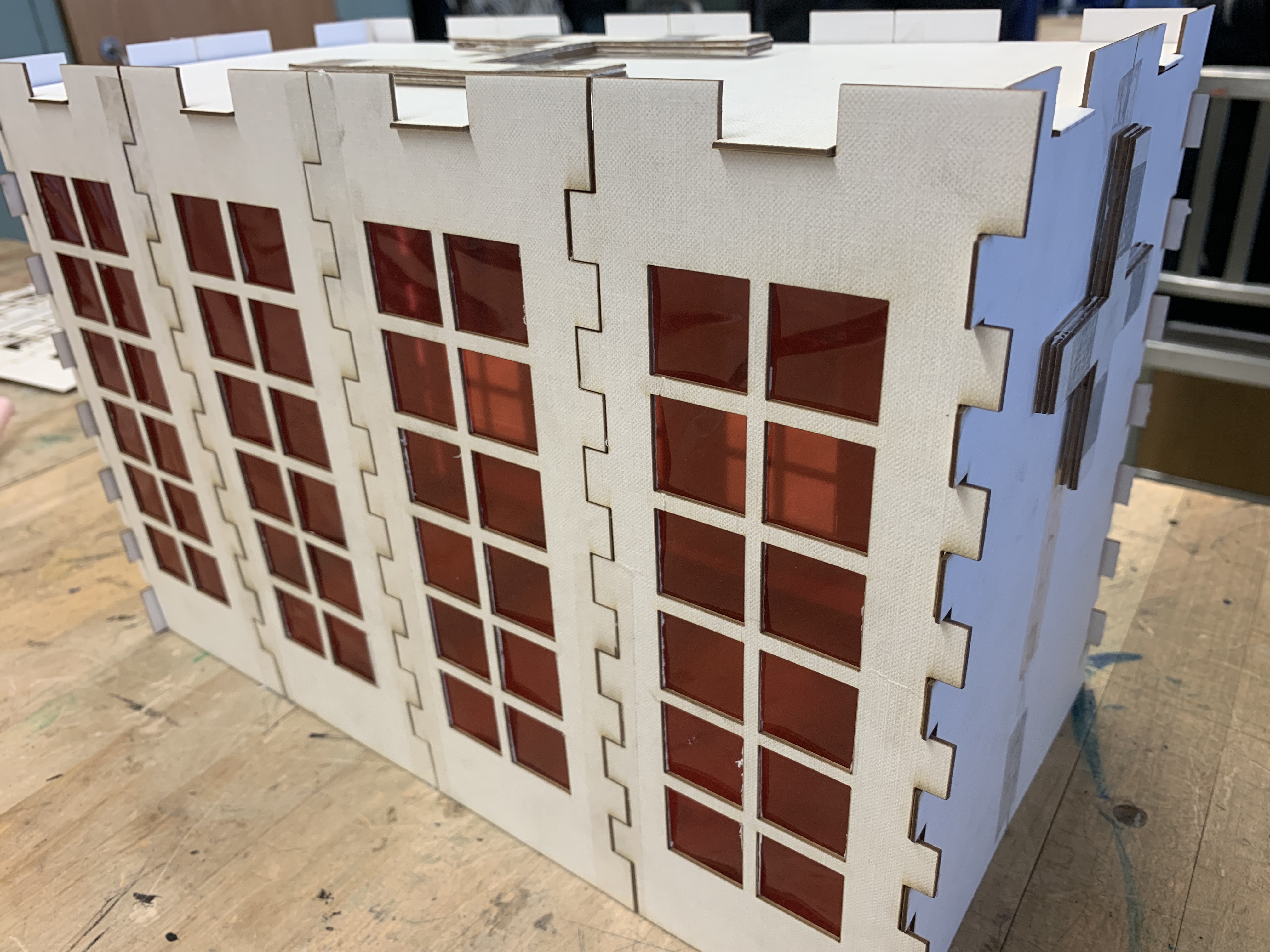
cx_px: 635
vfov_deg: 53.1
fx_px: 954
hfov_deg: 67.3
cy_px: 476
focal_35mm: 26
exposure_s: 1/70
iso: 80
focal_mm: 4.25
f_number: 1.8
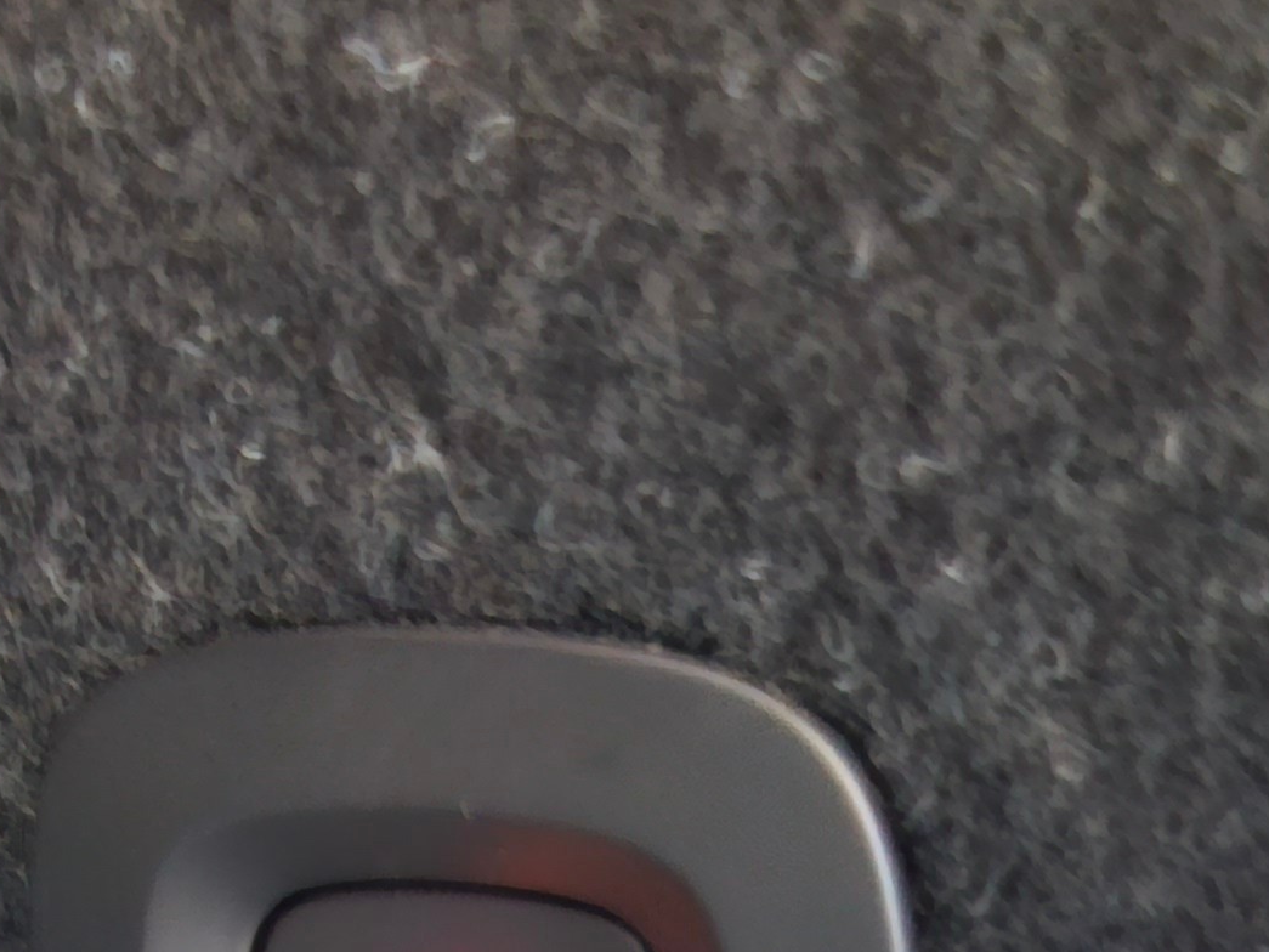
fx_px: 3226
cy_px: 1481
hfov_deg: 22.0
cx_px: 256
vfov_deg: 15.3
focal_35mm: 88
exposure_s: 1/10
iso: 1250
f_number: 1.8
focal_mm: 5.54
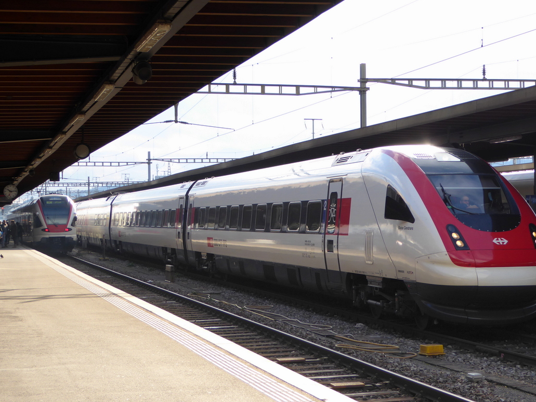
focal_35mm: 71
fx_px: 1099
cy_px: 207
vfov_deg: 20.7
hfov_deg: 27.4
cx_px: 300
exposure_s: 1/200
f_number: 4.3
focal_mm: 10.9
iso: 80
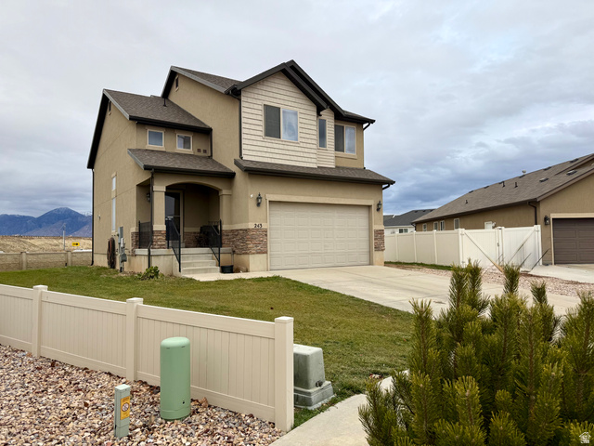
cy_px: 223
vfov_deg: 56.8
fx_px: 412
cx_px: 297
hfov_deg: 71.6
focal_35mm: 24
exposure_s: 1/263
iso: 64
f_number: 1.78
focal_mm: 6.76
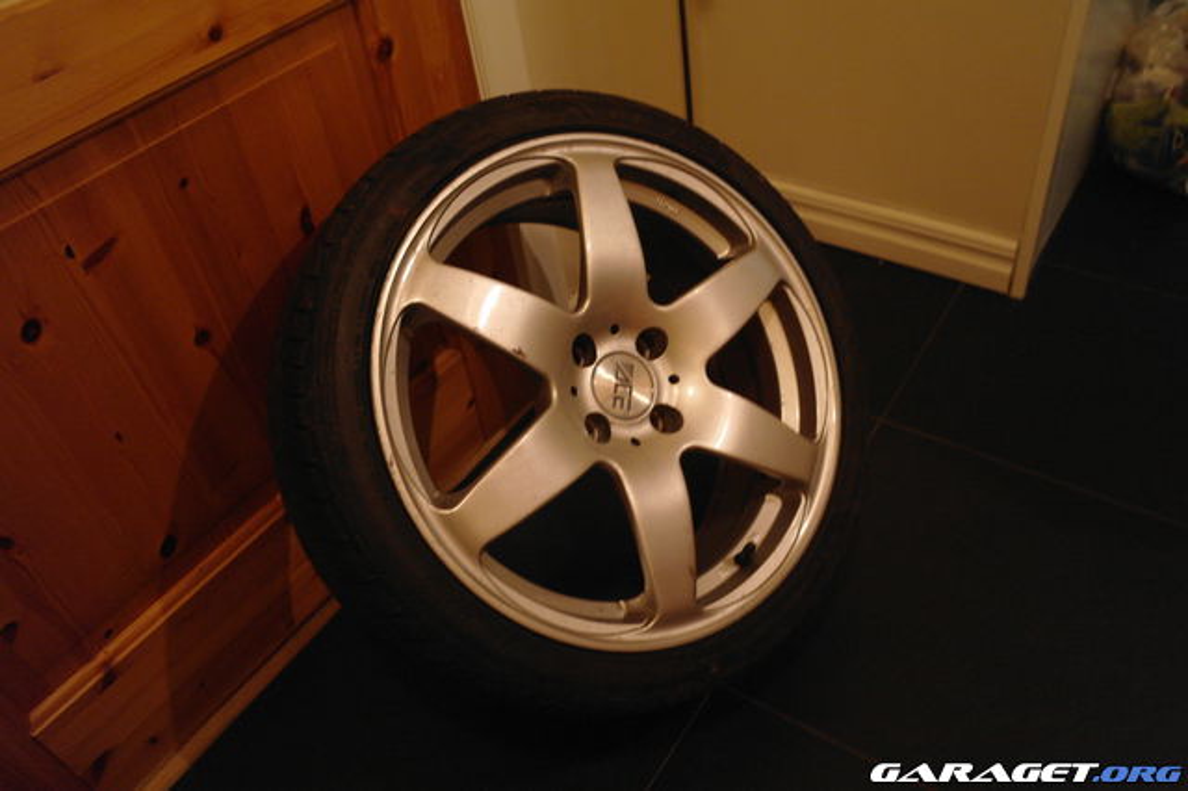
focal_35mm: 27
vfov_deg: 47.9
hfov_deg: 67.4
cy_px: 396
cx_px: 594
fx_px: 891
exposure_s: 1/10
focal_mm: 18
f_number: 3.5
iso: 800
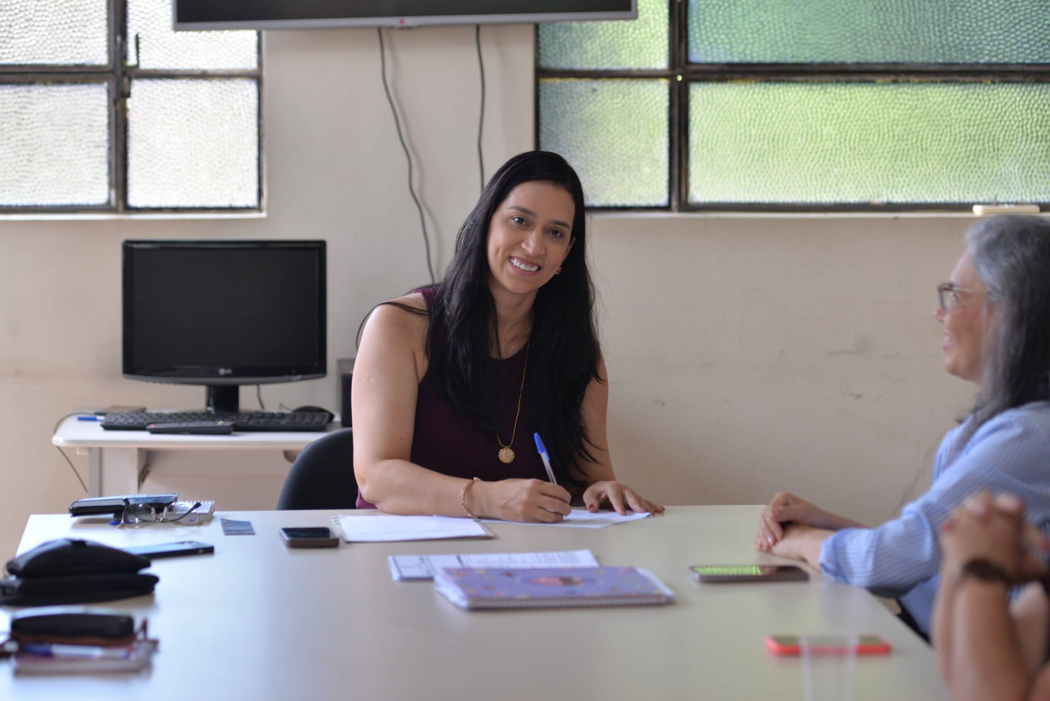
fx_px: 3647
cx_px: 525
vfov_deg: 11.0
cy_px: 350
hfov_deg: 16.4
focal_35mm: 125
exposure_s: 1/250
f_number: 4
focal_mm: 125
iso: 500
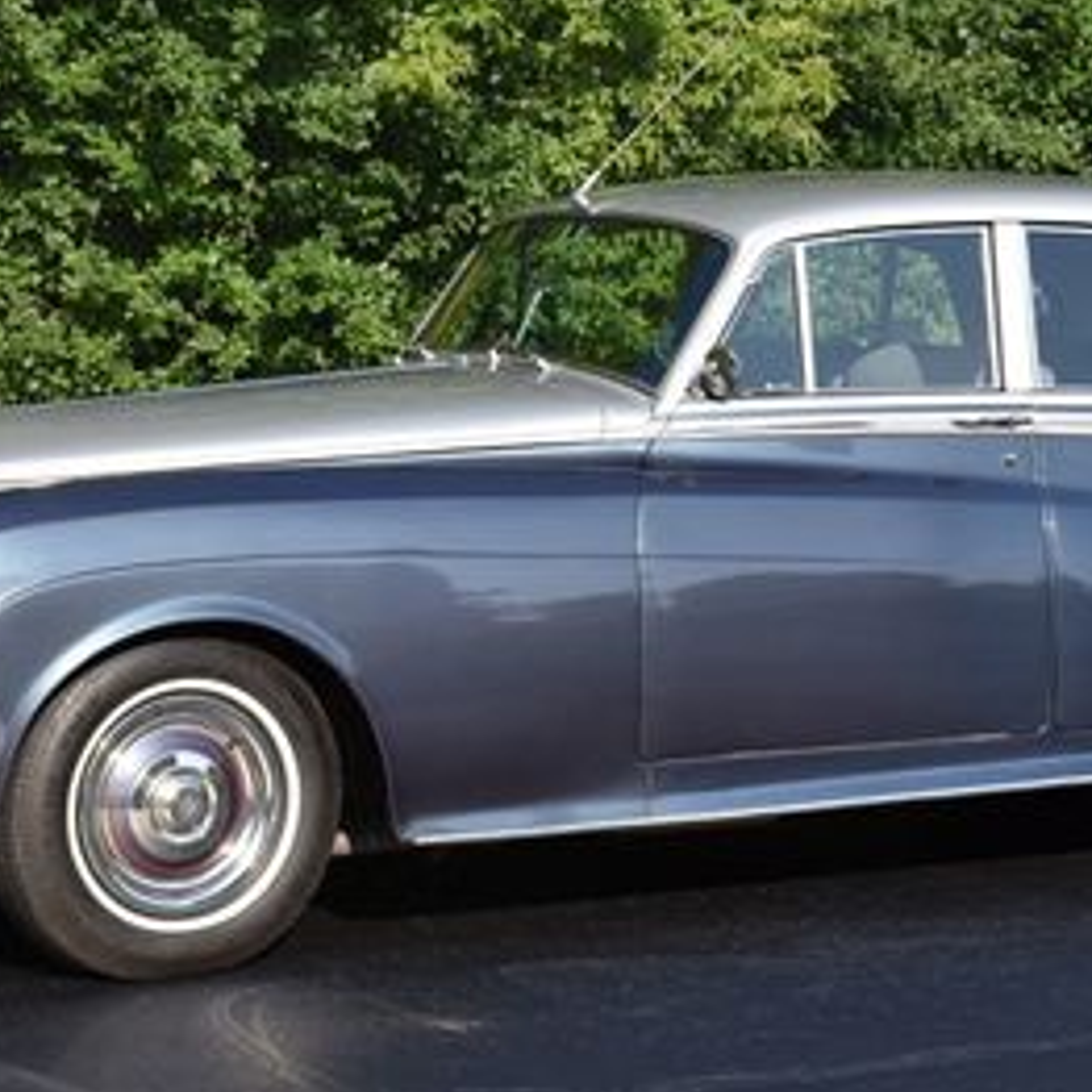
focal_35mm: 109
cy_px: 479
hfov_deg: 15.9
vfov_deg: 16.0
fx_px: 3892
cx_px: 734
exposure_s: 1/500
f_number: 8
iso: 250
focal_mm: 35
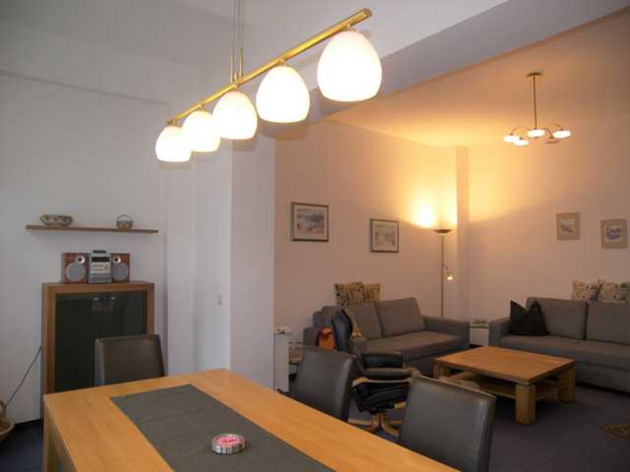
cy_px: 236
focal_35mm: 24
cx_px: 315
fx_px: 437
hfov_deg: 71.6
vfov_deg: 56.8
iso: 64
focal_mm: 5
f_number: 2.8
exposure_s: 1/30
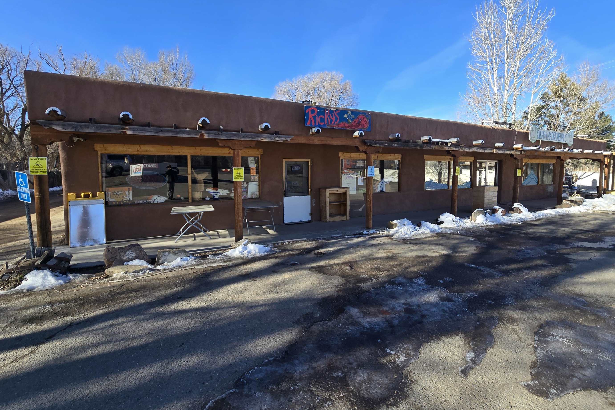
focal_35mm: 15
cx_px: 324
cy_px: 188
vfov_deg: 77.2
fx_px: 256
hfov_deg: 100.3
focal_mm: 2.2
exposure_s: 1/887
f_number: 2.2
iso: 50
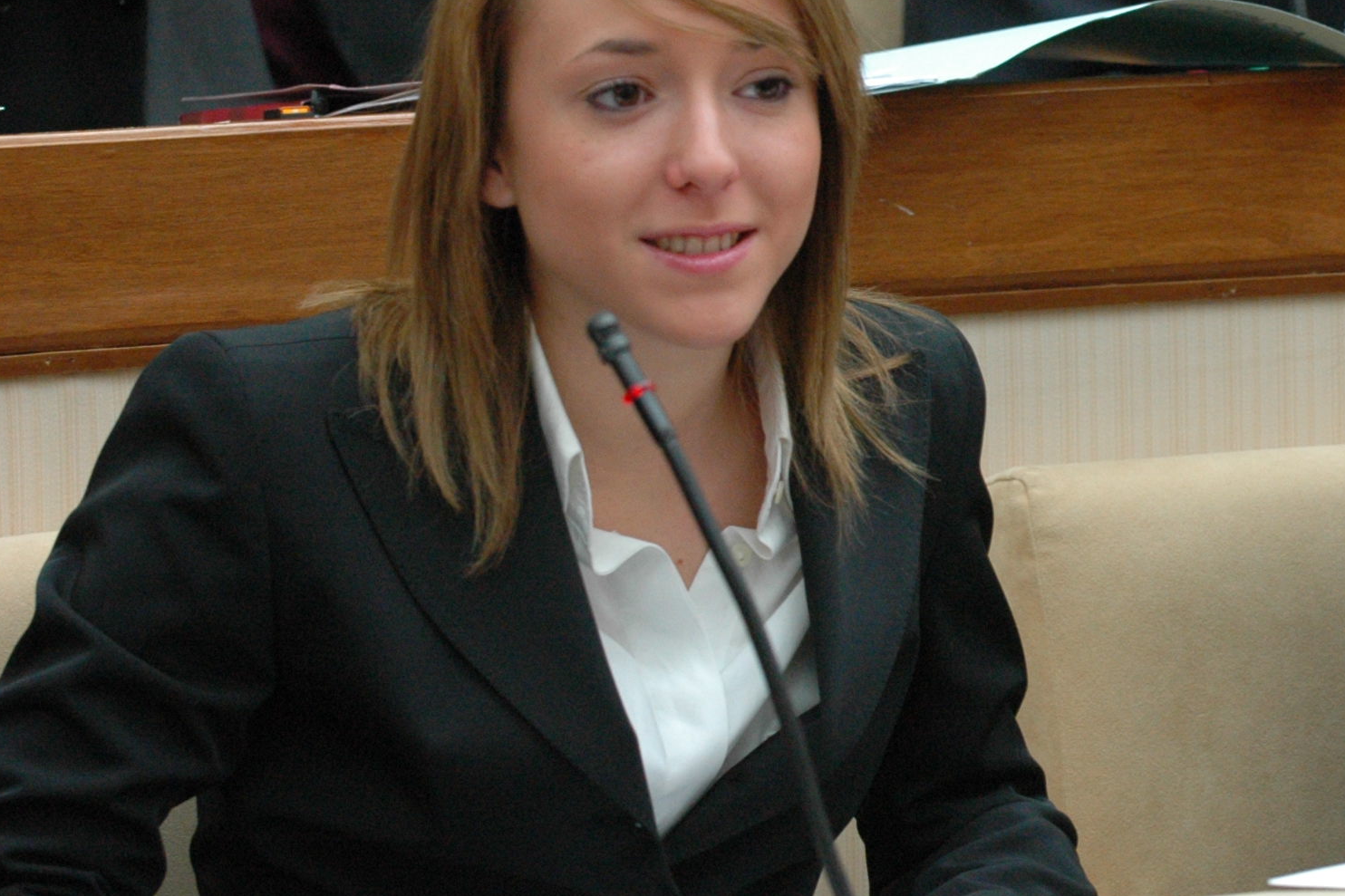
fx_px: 11917
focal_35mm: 319
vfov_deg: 4.3
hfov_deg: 6.4
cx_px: 1353
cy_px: 205
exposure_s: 1/25
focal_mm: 105
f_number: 4.5
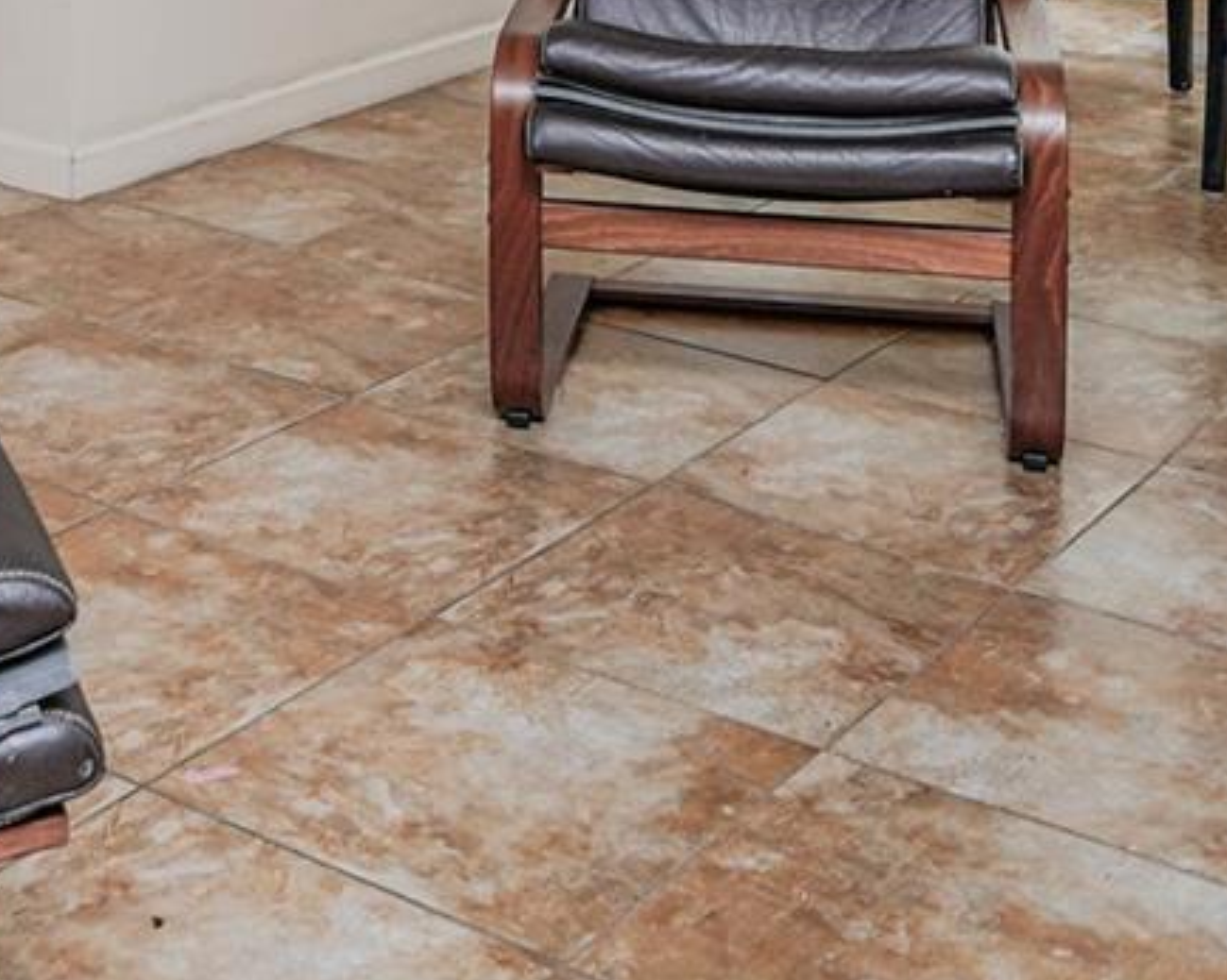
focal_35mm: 71
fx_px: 2577
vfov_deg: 18.8
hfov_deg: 26.5
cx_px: 320
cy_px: -528
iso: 100
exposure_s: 1/50
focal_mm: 16
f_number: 5
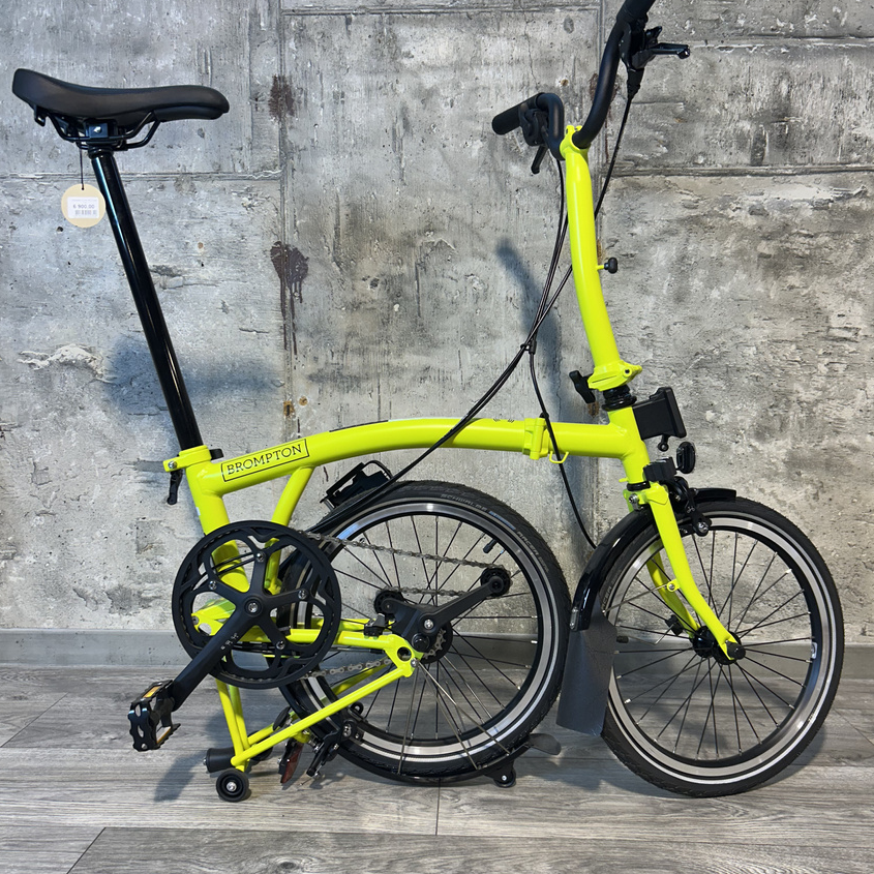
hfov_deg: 52.5
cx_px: 437
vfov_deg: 52.5
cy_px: 458
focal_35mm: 31
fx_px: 886
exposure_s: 1/100
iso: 64
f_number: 1.5
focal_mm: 5.7
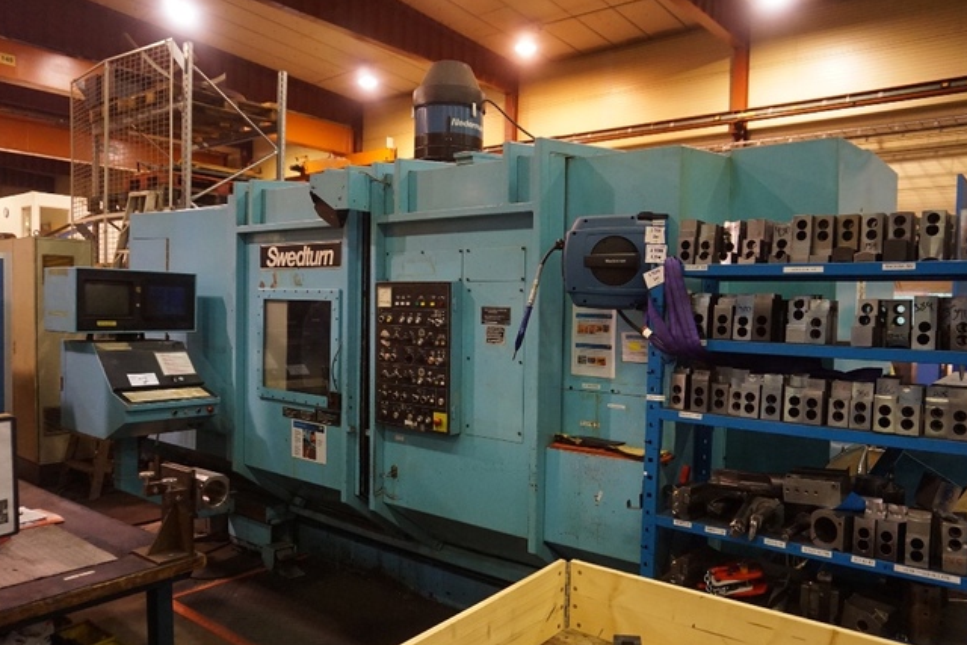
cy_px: 335
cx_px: 515
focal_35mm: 27
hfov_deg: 67.3
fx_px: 725
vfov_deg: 47.9
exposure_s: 1/160
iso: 2500
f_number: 3.5
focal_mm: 16
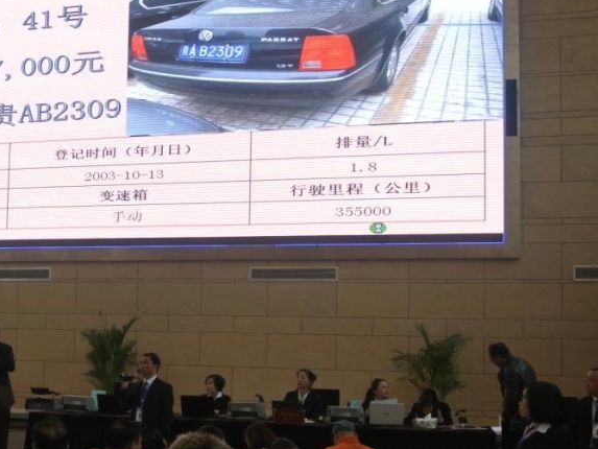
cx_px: 97
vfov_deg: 26.4
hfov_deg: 33.6
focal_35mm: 55
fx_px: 950
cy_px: 301
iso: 200
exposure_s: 1/60
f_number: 3.8
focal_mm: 12.2
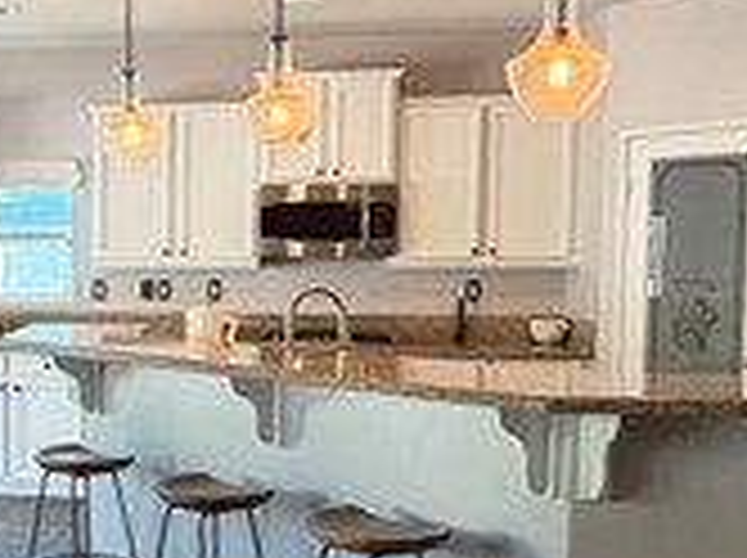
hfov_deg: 33.7
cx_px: 72
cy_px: 338
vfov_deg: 26.9
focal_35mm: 54
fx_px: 1164
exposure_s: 1/60
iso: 160
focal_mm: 2.22
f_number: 2.2
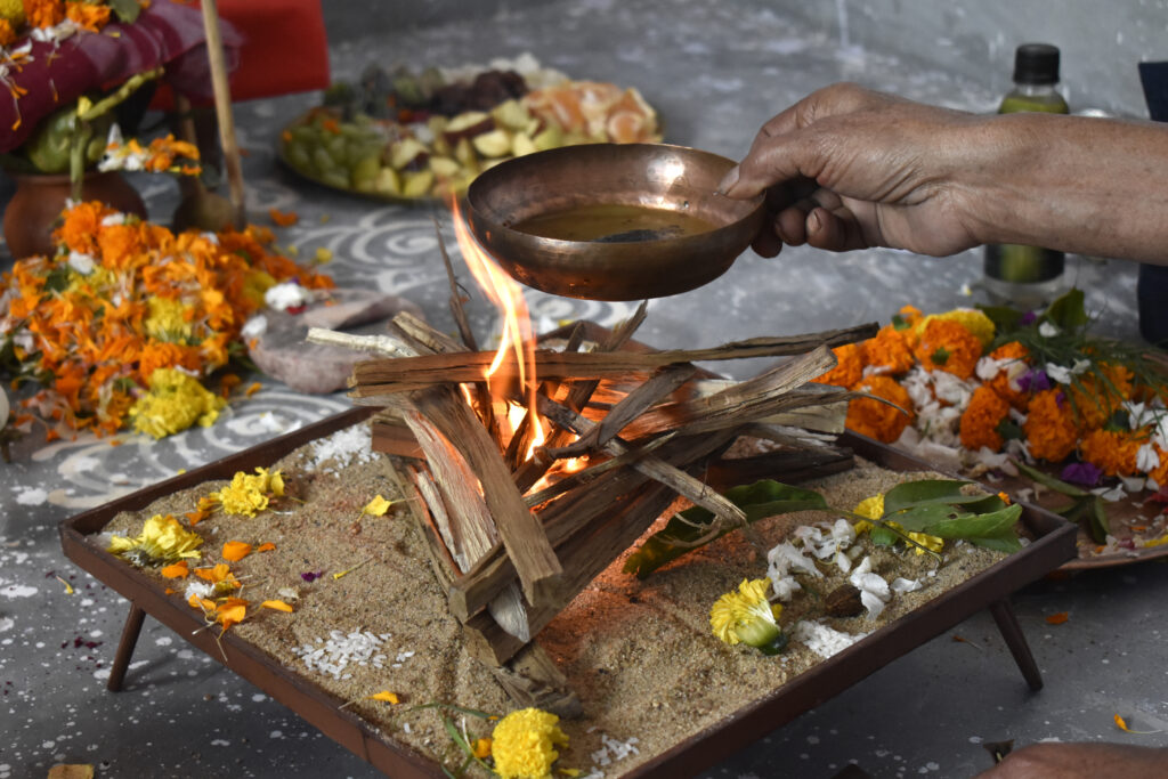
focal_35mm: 63
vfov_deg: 21.6
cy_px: 390
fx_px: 2044
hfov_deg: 31.9
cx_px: 584
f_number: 5
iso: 1250
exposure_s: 1/60
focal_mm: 42
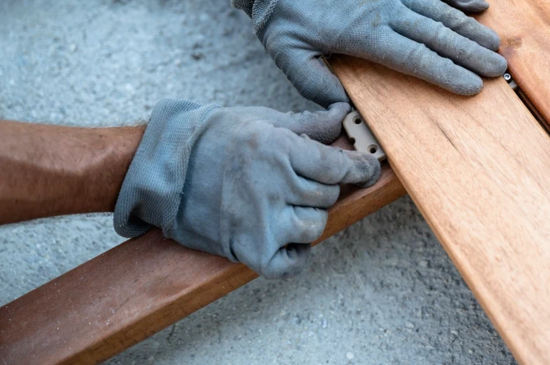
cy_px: 111
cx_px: 388
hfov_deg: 32.0
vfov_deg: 21.7
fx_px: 946
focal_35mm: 62
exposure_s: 1/200
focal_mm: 43
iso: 100
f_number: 3.2
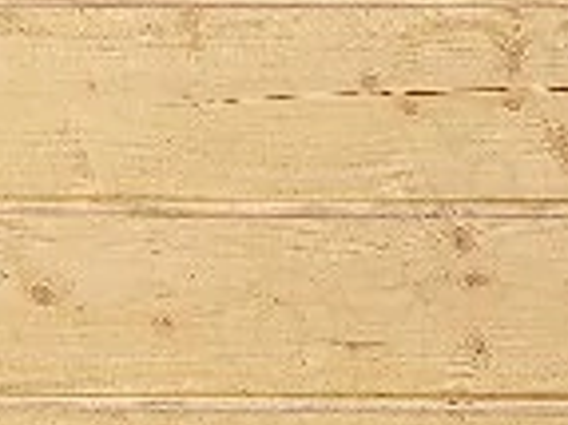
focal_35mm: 175
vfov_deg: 7.7
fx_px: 2869
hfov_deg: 10.8
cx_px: 898
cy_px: 1144
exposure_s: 1/100
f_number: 1.8
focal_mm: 5.23
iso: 32
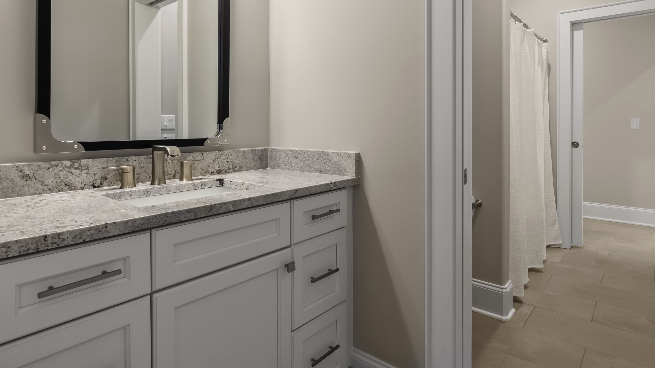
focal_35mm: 21
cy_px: 127
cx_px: 348
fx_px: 365
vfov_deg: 52.7
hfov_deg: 83.7
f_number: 8
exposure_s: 1/4
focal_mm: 16
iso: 250
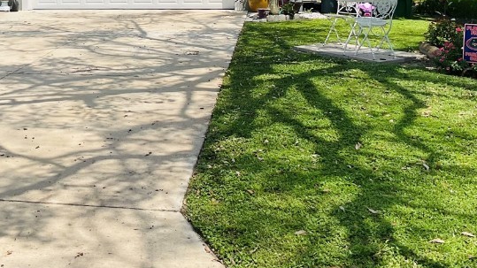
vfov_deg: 19.4
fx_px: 759
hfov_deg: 34.1
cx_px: 113
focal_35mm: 60
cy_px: -8
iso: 16
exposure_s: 1/2427
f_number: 1.8
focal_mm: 3
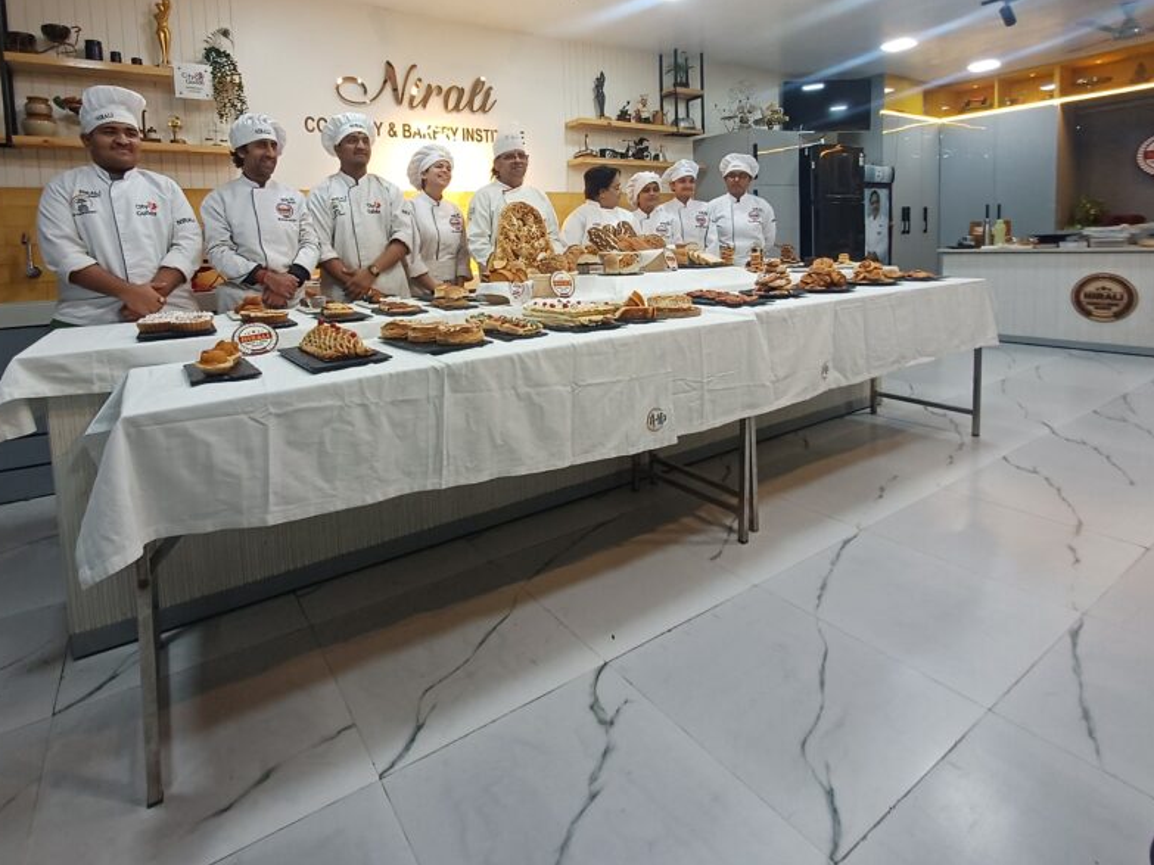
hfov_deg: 90.5
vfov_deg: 72.8
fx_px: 567
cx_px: 498
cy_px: 301
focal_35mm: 17
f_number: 2.2
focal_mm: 1.42
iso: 125
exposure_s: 1/50
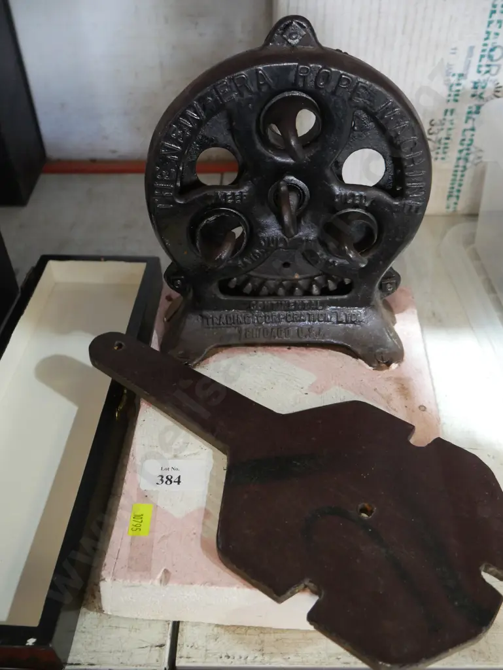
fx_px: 619
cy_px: 335
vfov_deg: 56.8
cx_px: 252
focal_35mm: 32
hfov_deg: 44.2
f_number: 3.6
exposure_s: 1/60
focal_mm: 16
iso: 1600
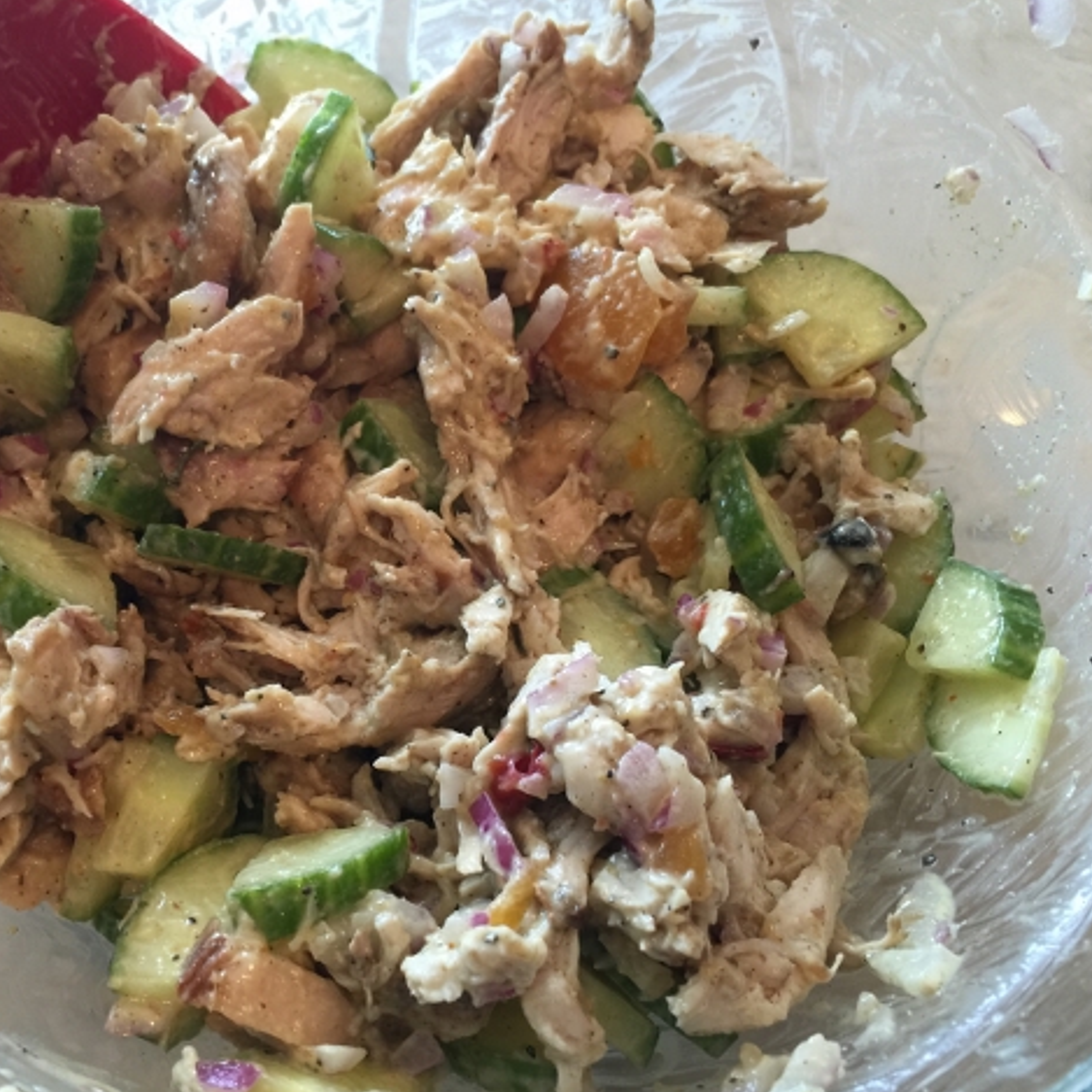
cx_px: 356
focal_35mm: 35
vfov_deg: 47.2
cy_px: 547
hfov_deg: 46.4
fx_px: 1249
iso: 50
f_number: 2.2
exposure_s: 1/30
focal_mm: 4.15
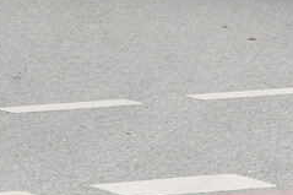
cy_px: -281
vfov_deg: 3.0
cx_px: 119
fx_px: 3676
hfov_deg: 4.6
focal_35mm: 452
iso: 640
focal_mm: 60
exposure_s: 1/250
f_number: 10
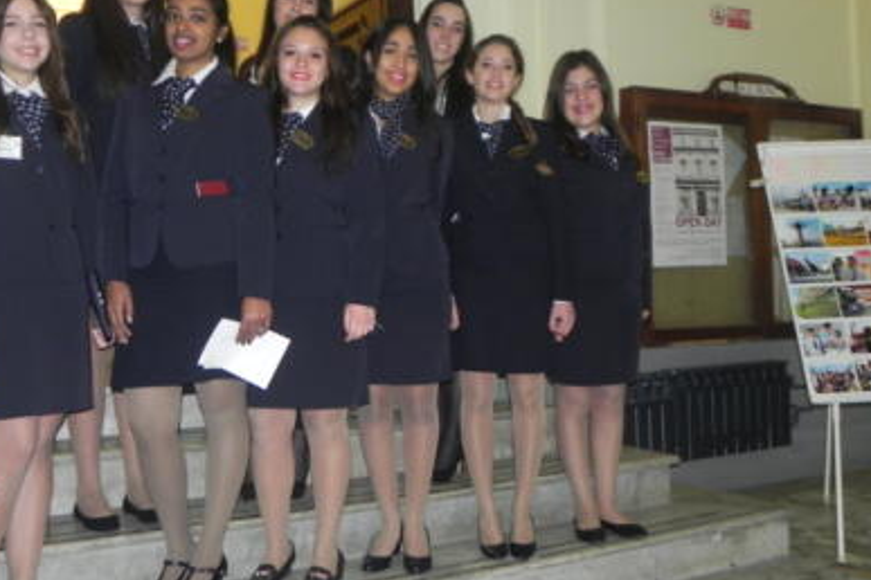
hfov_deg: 49.0
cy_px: 269
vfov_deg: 34.2
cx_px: 317
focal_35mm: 39
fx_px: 944
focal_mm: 5.2
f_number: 2.8
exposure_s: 1/30
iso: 200
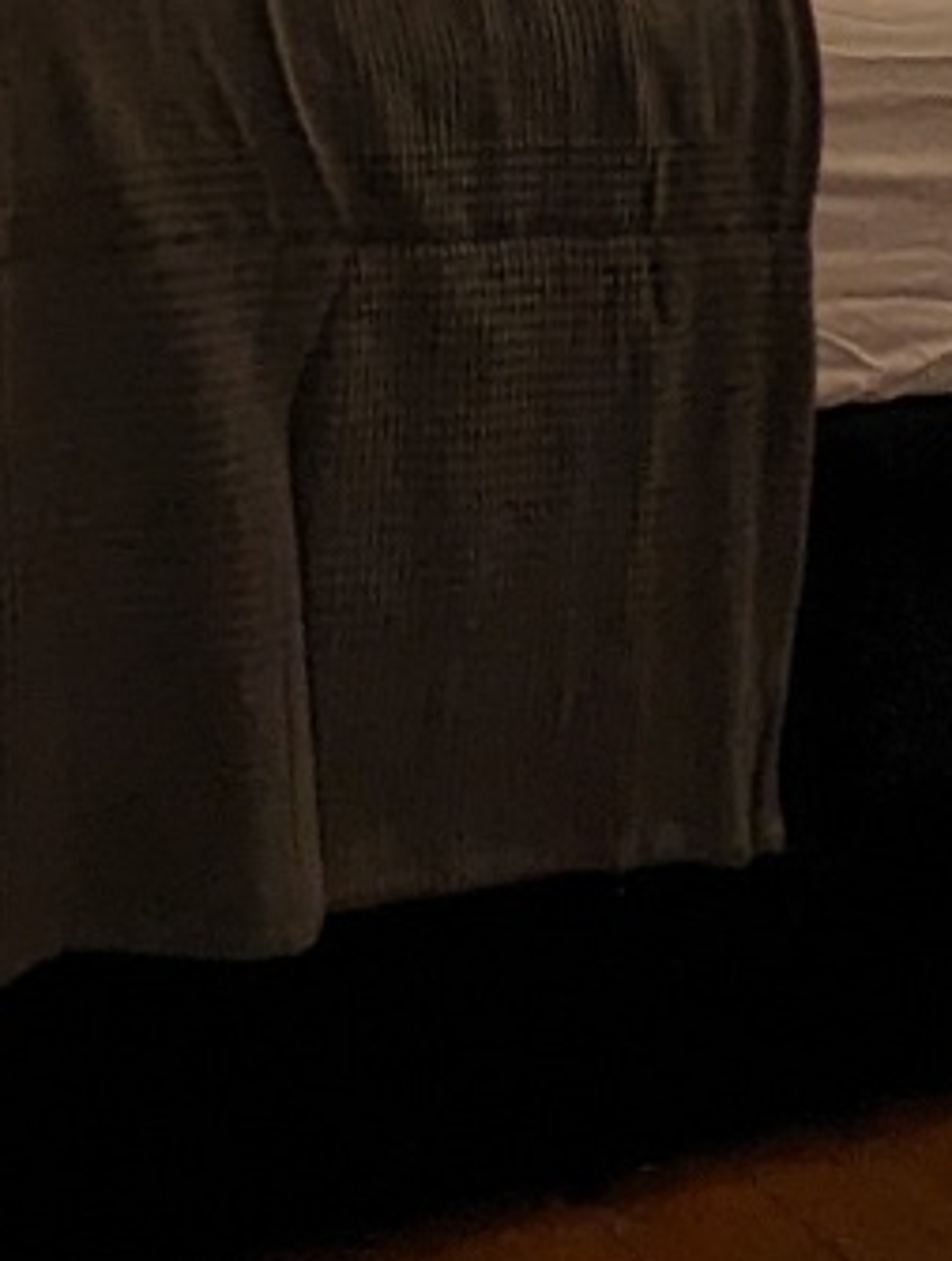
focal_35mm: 95
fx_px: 3468
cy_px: -1167
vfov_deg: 16.4
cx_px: -948
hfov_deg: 13.4
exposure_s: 1/50
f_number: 2.2
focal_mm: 2.35
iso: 76
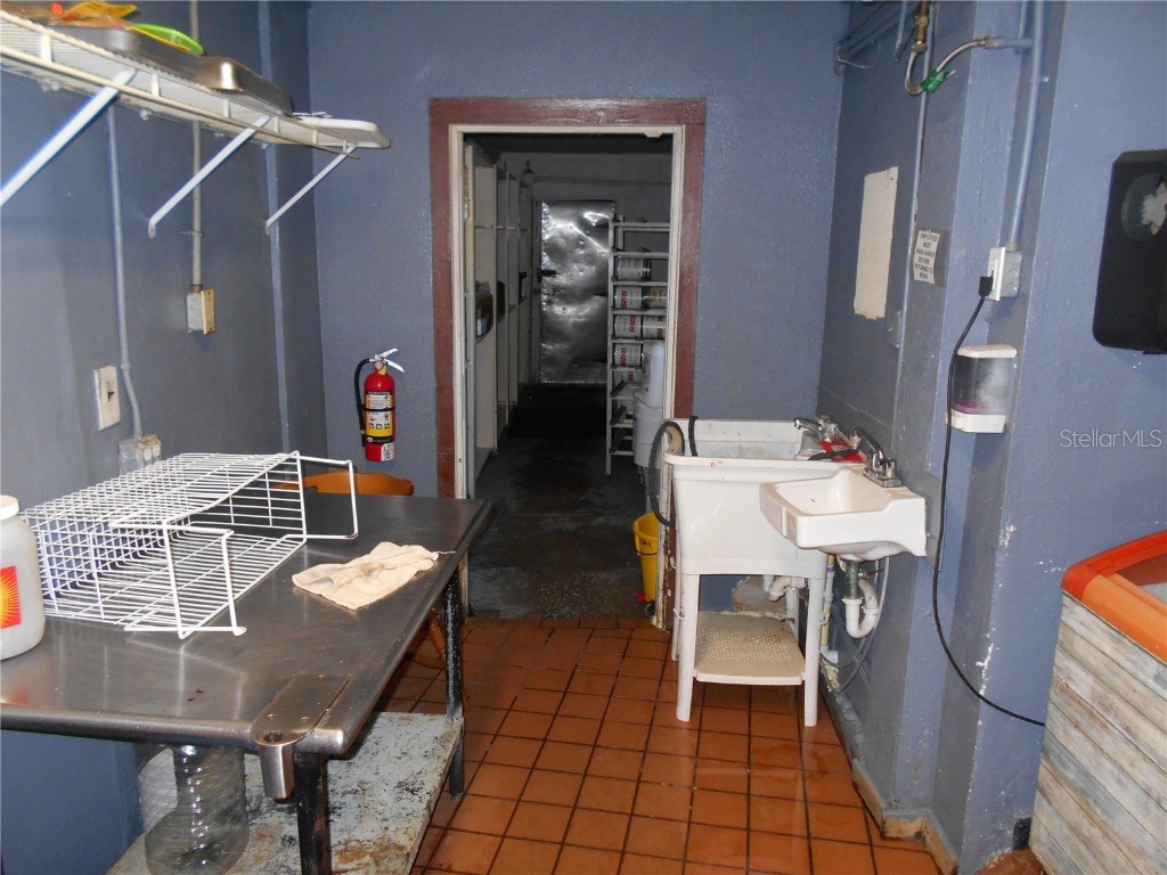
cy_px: 438
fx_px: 877
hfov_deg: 67.3
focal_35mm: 26
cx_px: 584
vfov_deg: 53.1
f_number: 3.2
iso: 250
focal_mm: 4.6
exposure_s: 1/25
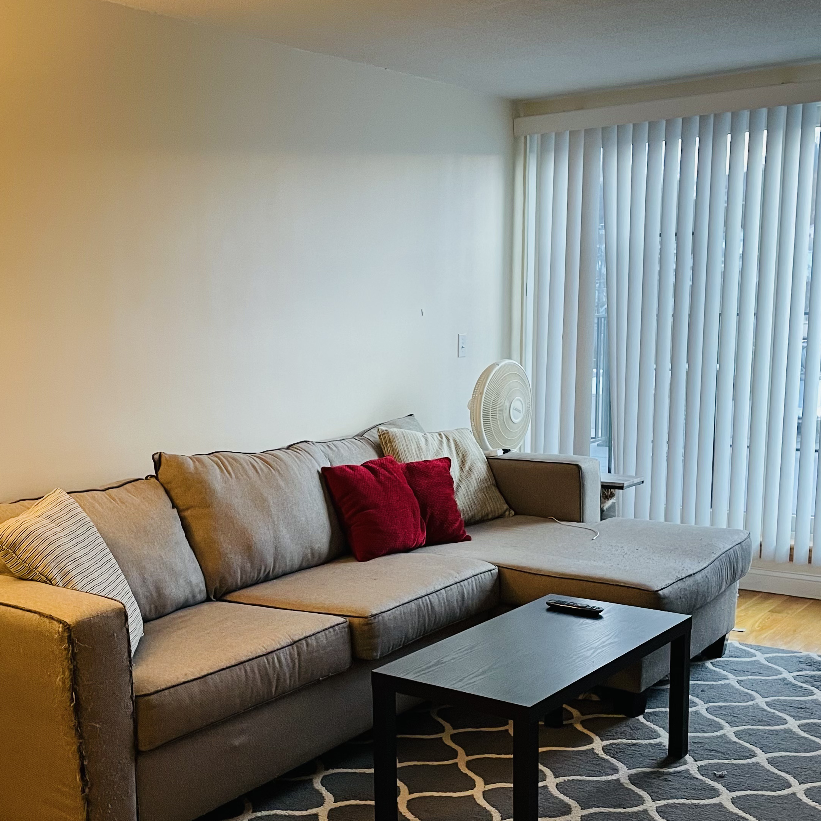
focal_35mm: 43
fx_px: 1154
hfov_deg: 39.1
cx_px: 346
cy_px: 525
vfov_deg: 38.9
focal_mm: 4.2
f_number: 1.6
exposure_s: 1/60
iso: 320
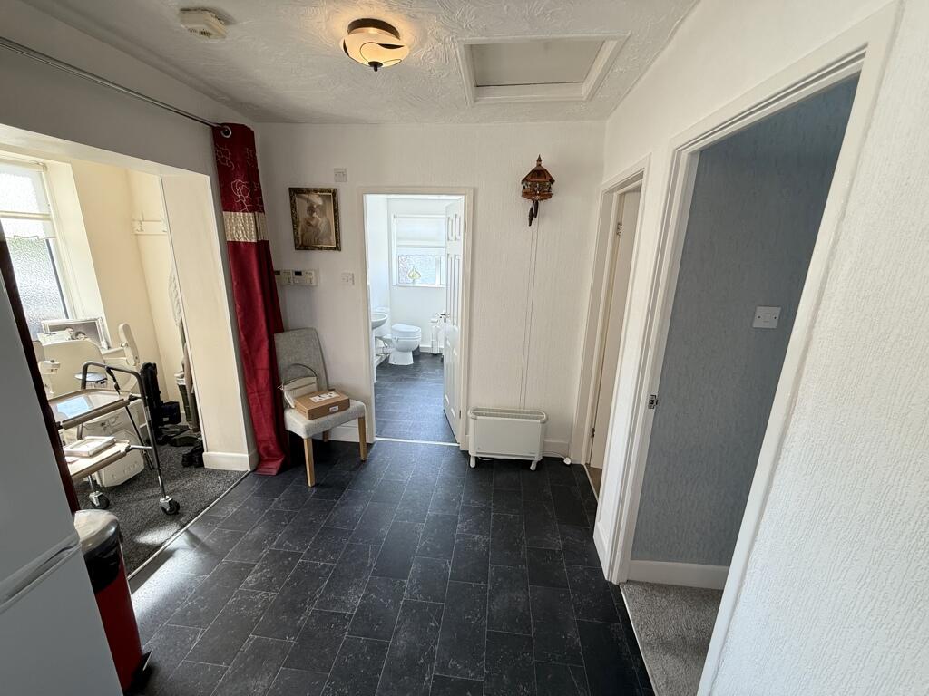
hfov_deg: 102.1
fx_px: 376
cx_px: 464
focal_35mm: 14
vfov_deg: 85.7
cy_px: 348
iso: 100
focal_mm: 2.22
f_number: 2.2
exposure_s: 1/100
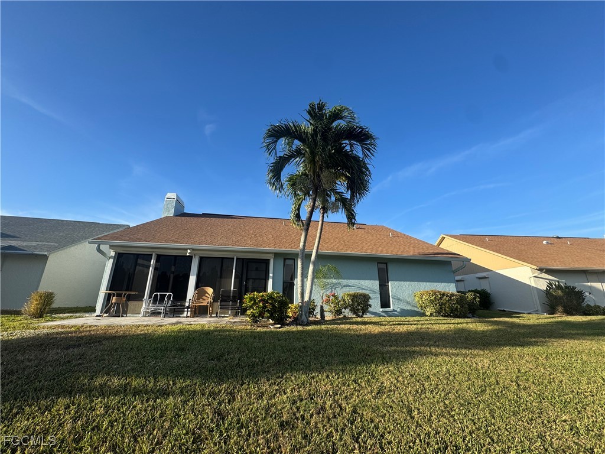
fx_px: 245
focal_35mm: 14
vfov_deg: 85.7
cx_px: 302
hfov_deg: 102.1
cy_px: 227
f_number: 2.2
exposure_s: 1/1020
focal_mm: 2.22
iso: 50
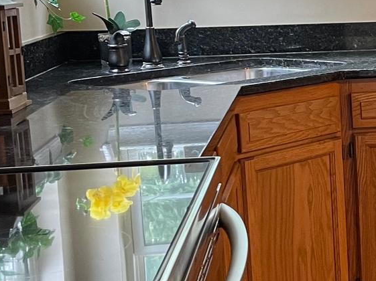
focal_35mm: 95
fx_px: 1031
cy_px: 100
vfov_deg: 15.5
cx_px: 572
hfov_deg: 18.3
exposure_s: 1/60
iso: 125
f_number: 1.6
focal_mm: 4.2
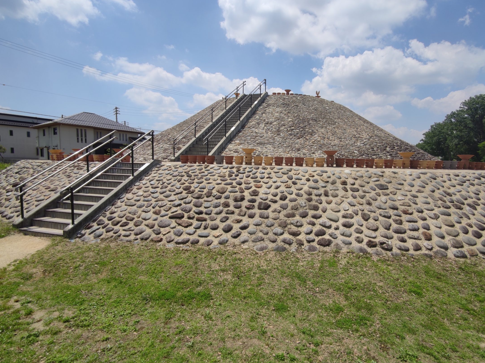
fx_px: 266
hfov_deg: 84.5
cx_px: 265
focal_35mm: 19
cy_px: 186
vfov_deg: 68.6
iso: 100
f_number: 2.2
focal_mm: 2.35
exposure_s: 1/1552
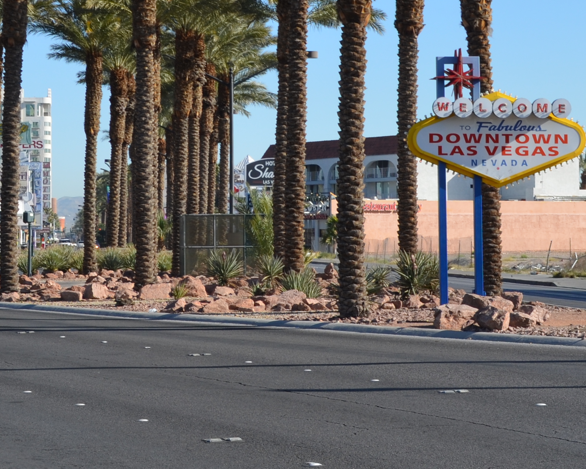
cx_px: 252
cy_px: 142
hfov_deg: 17.8
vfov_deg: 14.2
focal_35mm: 108
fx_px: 1873
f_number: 8
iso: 125
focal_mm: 26
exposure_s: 1/250
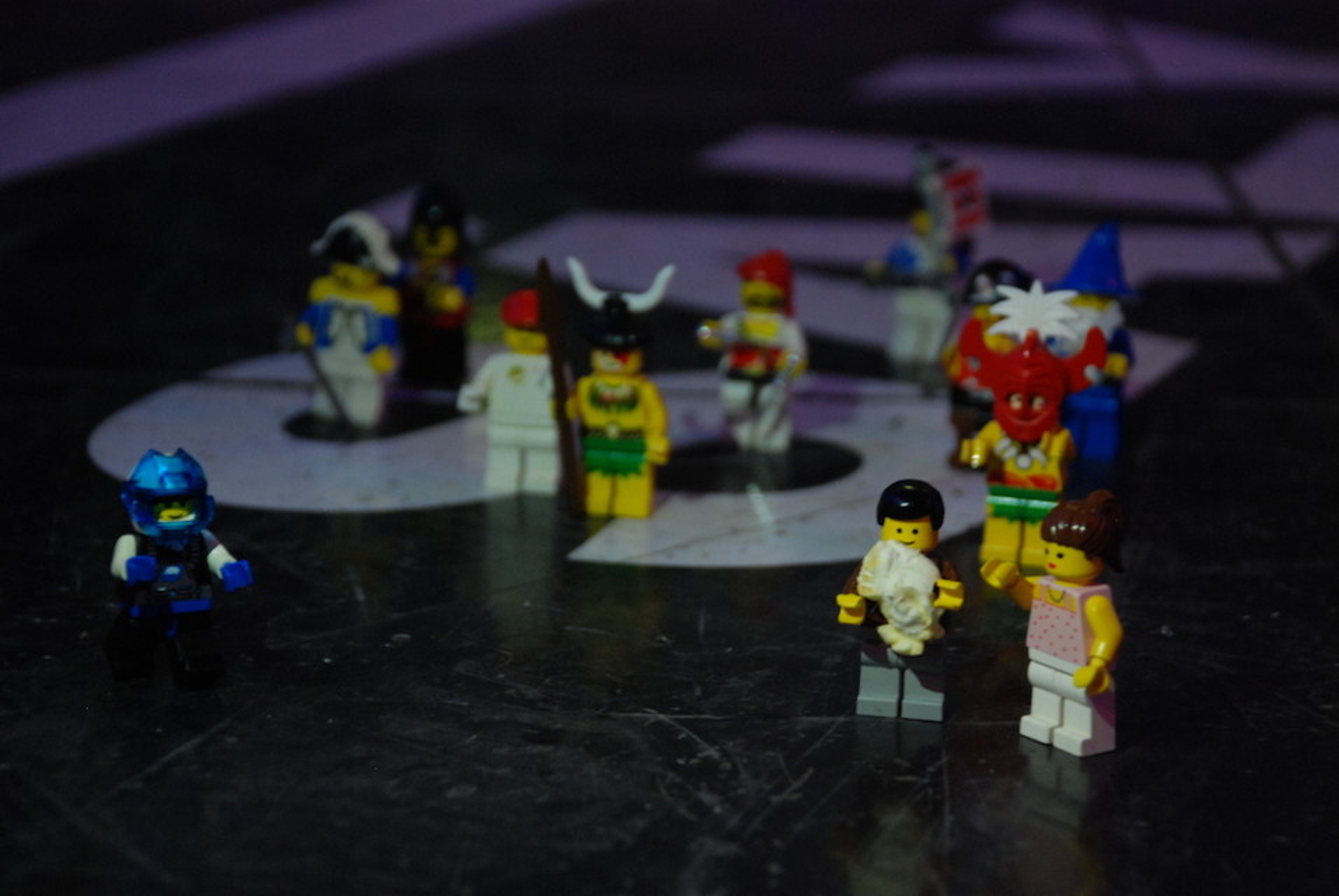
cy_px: 448
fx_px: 4469
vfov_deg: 11.5
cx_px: 670
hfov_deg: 17.0
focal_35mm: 120
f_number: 5.6
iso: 640
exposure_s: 1/10
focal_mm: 80
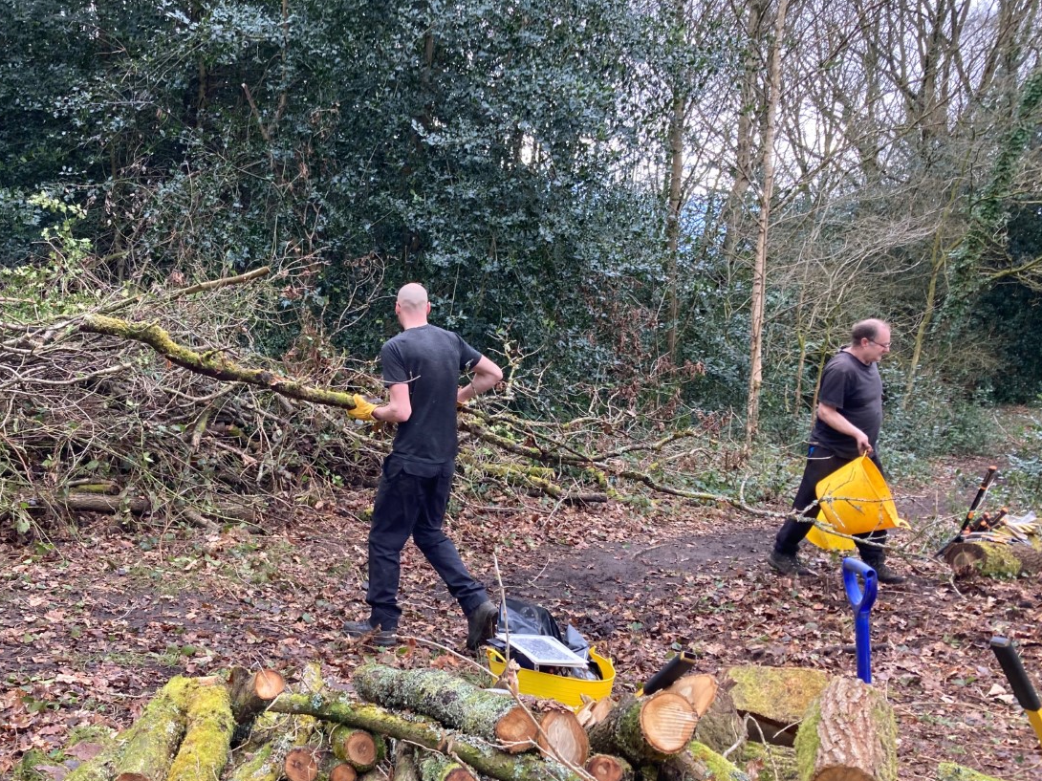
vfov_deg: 38.6
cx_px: 416
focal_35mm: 37
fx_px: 1114
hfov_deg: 49.8
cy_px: 423
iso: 20
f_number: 1.8
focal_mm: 3.99
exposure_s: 1/125
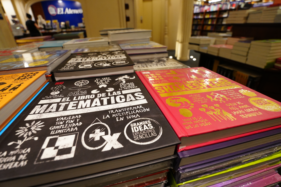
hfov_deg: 95.0
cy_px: 94
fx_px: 129
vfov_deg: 72.1
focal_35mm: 16
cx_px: 140
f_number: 4
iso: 1250
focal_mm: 11
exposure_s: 1/60
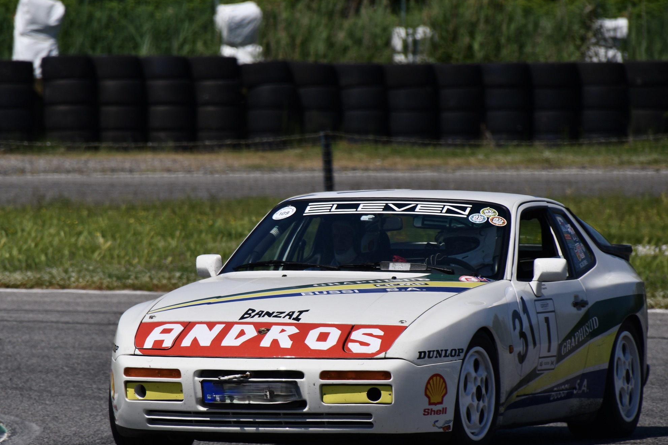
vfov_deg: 2.0
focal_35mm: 696
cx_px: 323
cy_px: 250
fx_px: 12914
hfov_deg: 3.0
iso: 100
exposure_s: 1/640
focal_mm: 400
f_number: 9
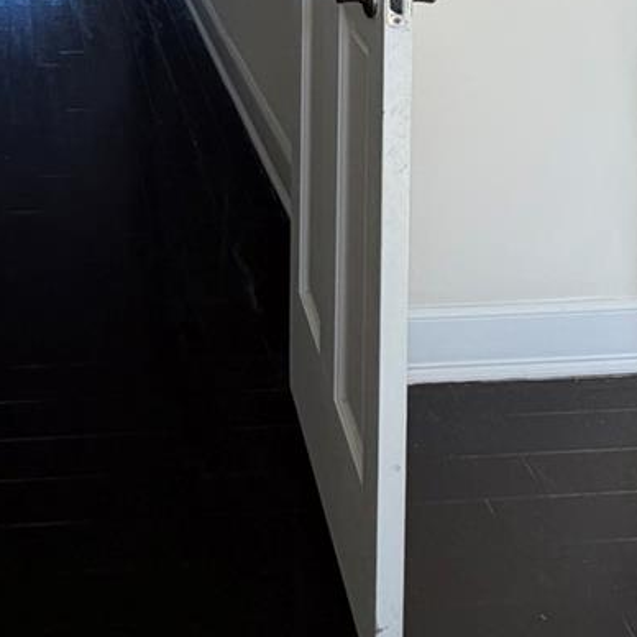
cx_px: 71
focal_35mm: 49
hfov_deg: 33.0
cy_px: -309
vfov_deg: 26.0
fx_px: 1020
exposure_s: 1/121
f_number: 2.2
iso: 64
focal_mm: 2.22
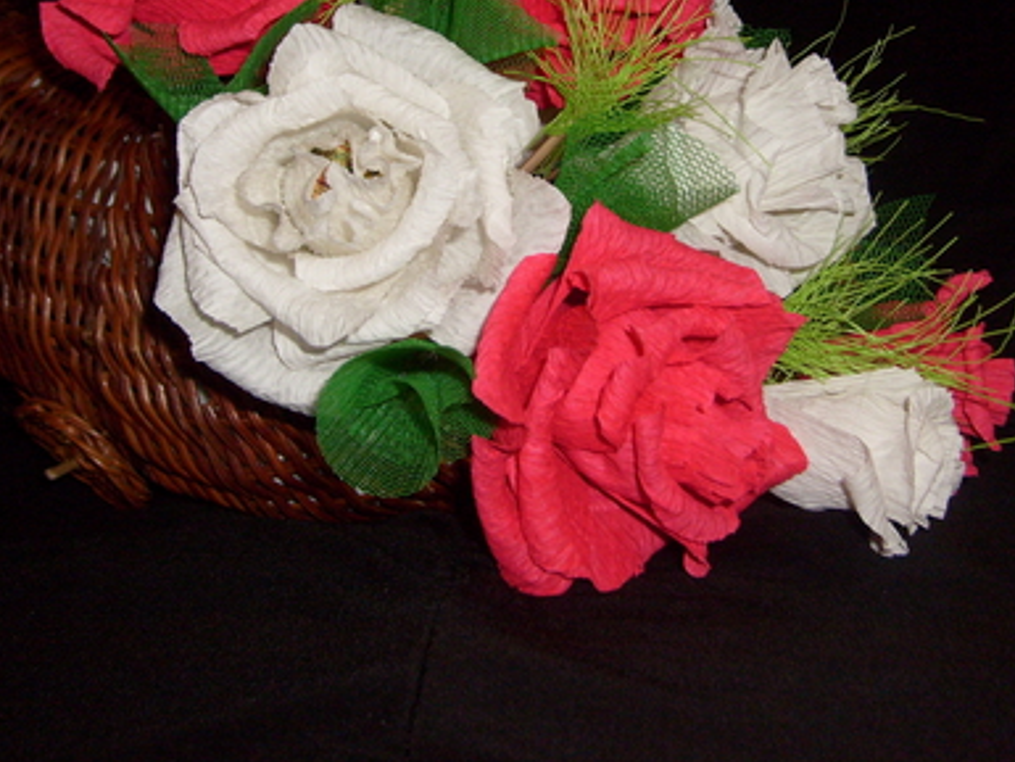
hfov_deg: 38.2
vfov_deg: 28.8
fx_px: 1467
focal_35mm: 50
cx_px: 527
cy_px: 228
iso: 100
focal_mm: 5.8
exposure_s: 1/45
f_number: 2.8
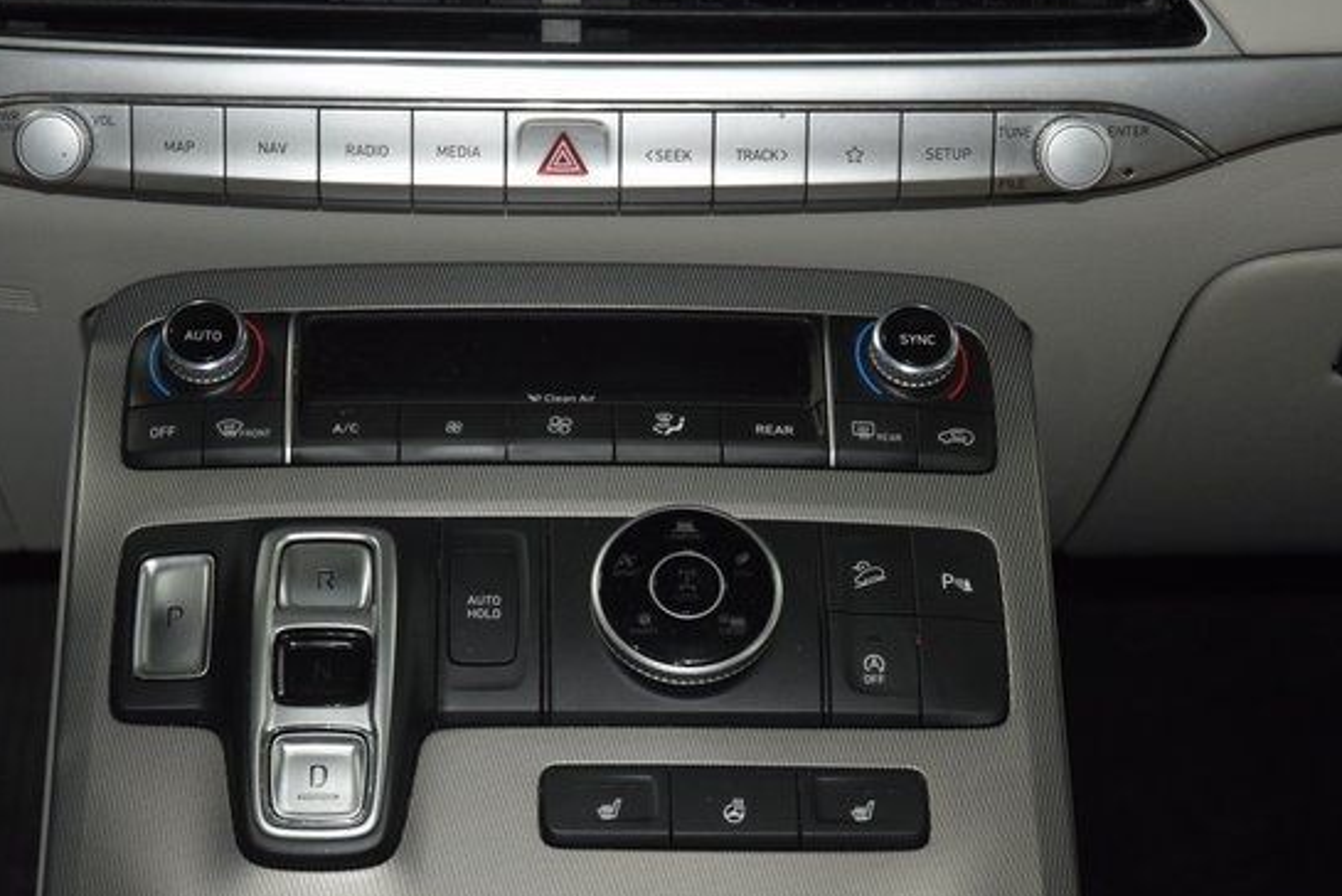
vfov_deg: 15.5
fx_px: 3282
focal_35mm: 88
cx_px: 561
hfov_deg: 23.1
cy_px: 415
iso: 1800
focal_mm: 50
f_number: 4.5
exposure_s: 1/100
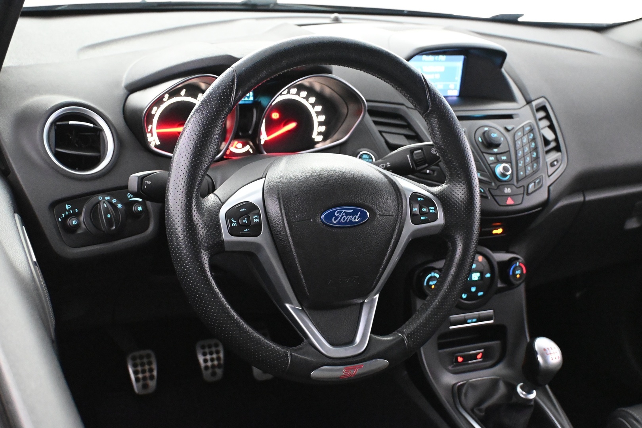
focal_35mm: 49
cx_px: 321
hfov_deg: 40.5
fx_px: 869
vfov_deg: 27.7
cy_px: 214
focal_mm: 32.5
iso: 9000
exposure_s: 1/50
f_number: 5
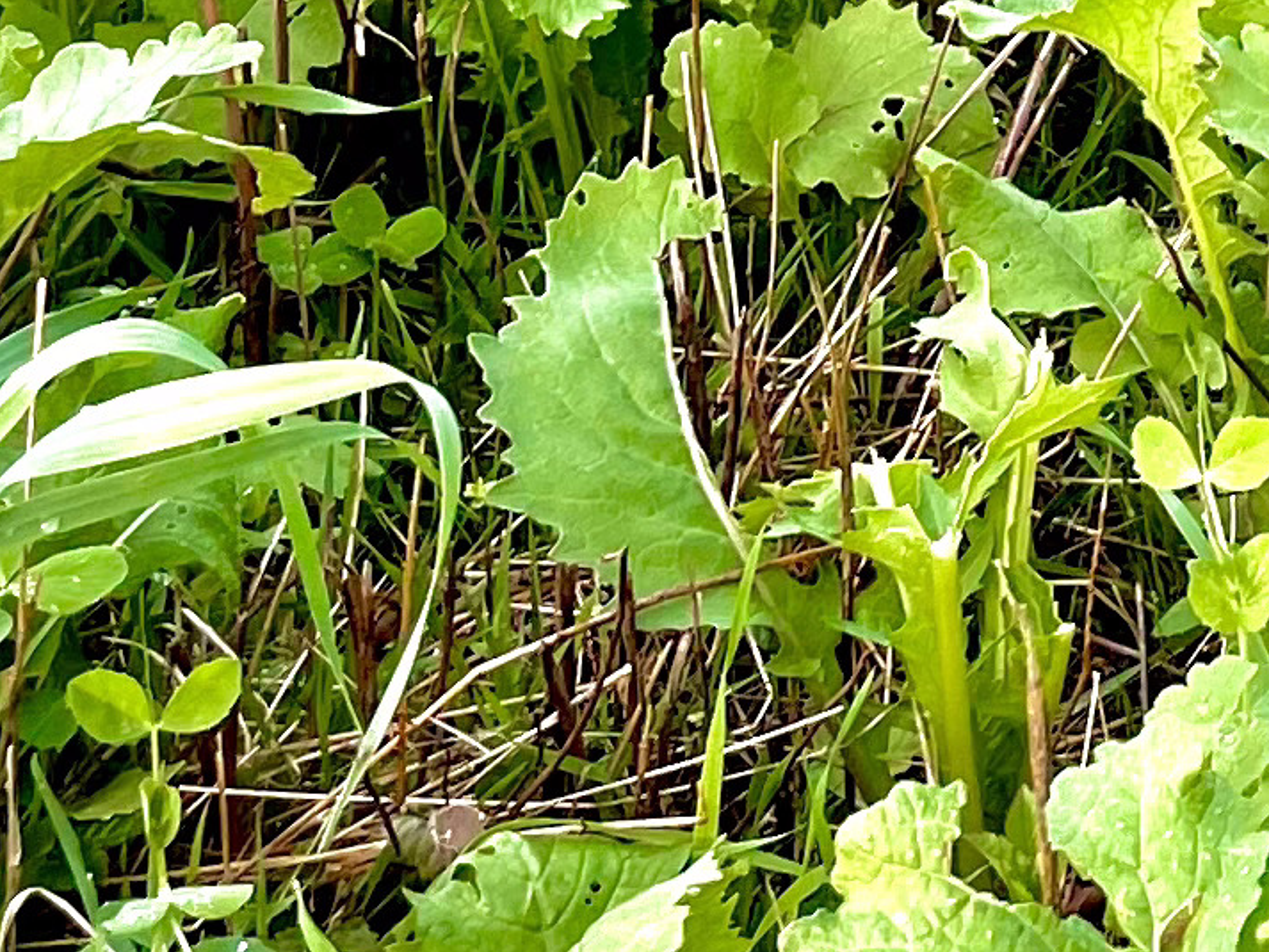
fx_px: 5390
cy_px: -1233
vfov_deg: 9.2
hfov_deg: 12.7
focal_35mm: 147
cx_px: 1960
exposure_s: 1/198
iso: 32
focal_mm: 4.2
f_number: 1.6
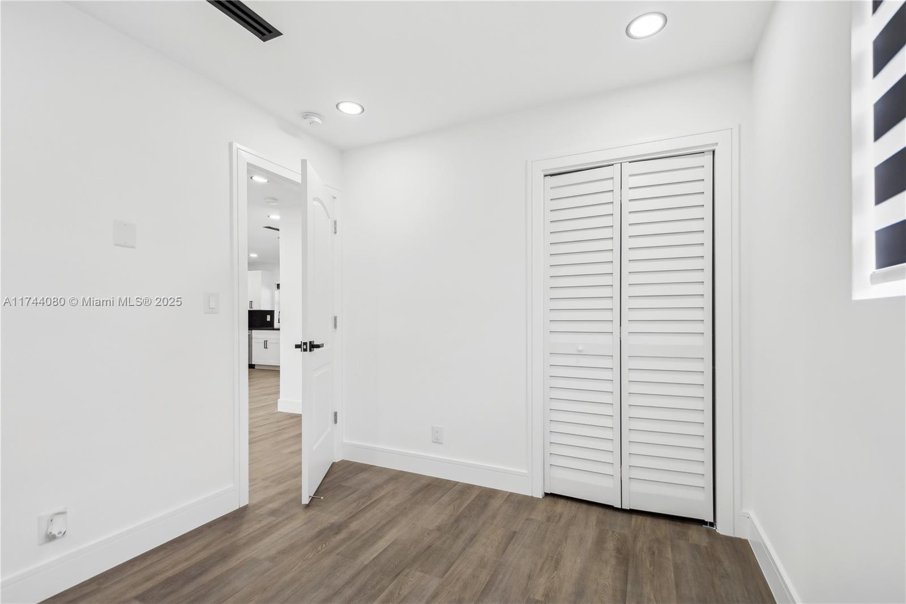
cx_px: 453
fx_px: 377
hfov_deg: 100.4
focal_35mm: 15
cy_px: 302
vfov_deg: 77.3
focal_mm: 10
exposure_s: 1/100
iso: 250
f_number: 4.5
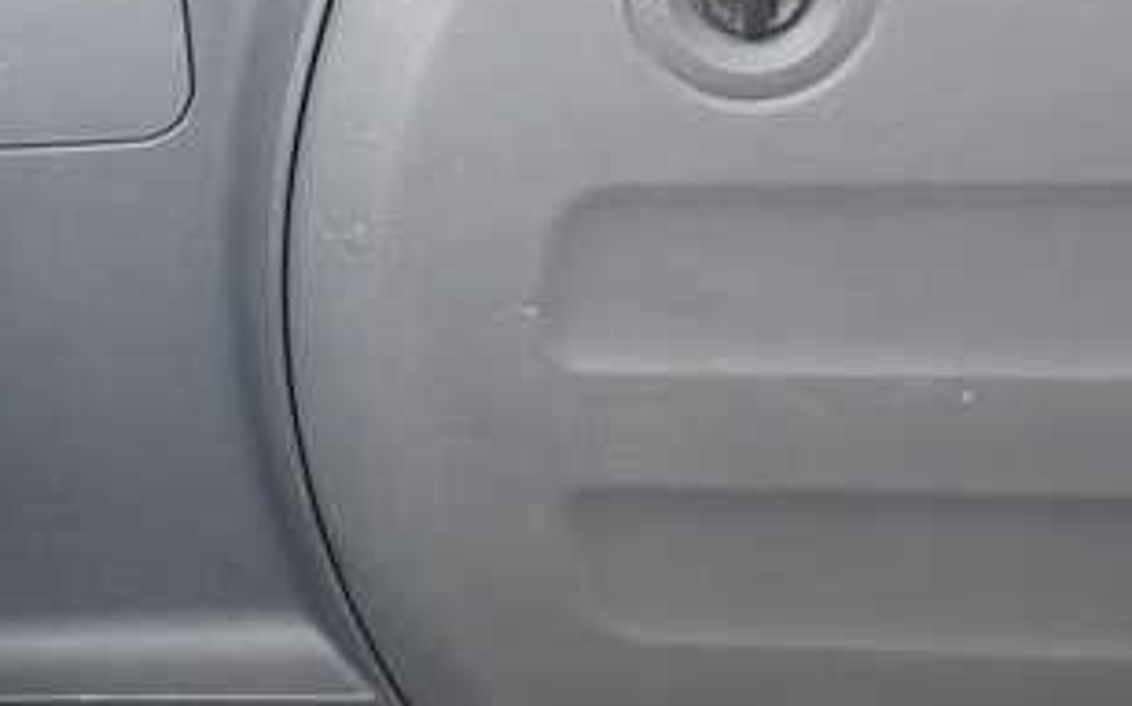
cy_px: 184
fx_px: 1911
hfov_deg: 32.7
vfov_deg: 20.8
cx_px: 360
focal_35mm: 62
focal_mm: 5.4
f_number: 2.3
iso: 200
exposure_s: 1/40
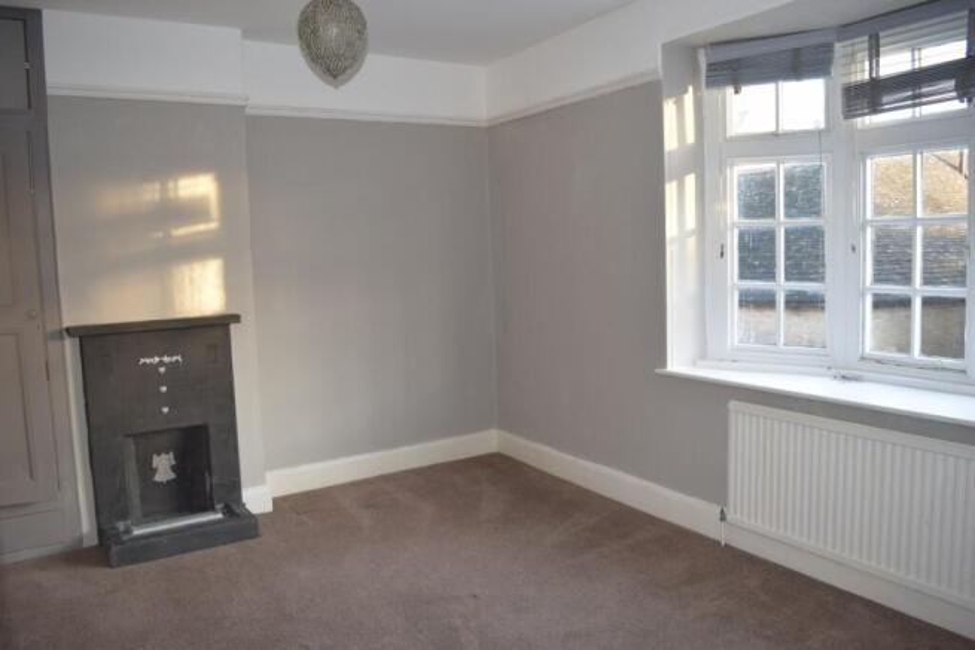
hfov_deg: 67.4
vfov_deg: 48.0
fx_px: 731
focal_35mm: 27
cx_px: 488
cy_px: 325
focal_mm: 18
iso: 400
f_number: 4
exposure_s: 1/80
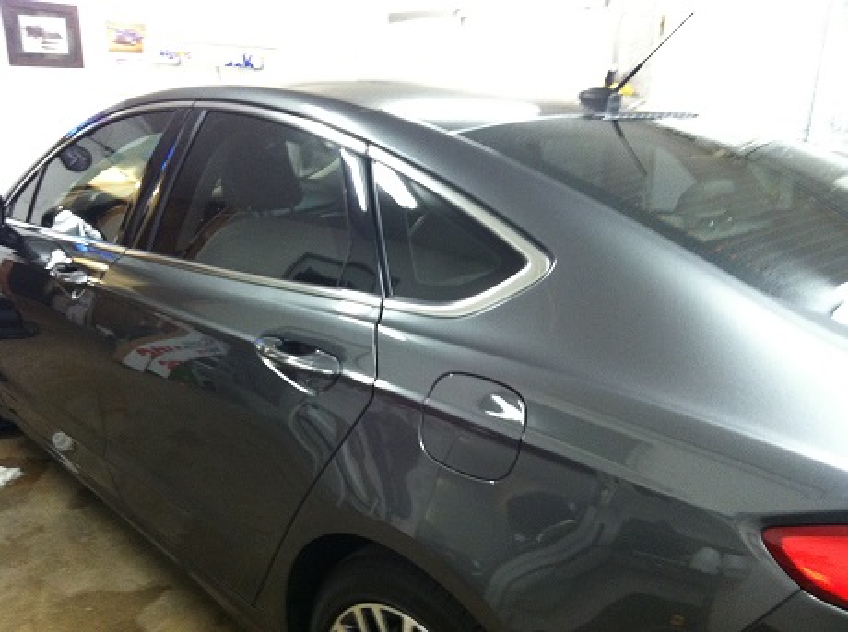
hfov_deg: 52.7
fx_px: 856
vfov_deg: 40.6
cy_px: 316
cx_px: 424
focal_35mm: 35
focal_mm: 3.85
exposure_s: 1/15
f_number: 2.8
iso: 250
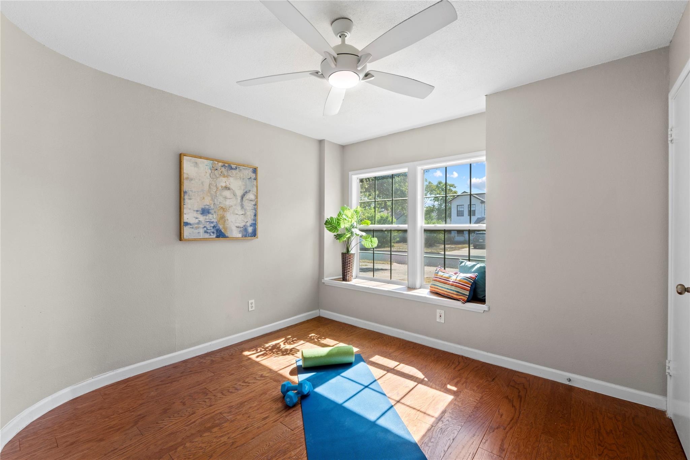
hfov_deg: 100.4
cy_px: 230
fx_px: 287
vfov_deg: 77.3
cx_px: 345
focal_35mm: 15
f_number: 11
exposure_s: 1.3
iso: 250
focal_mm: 10
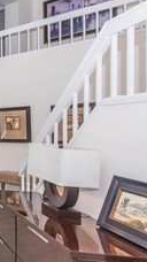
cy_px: 129
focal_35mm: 44
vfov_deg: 46.4
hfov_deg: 16.3
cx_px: -183
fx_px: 305
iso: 250
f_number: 8
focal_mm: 15
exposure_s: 1/250
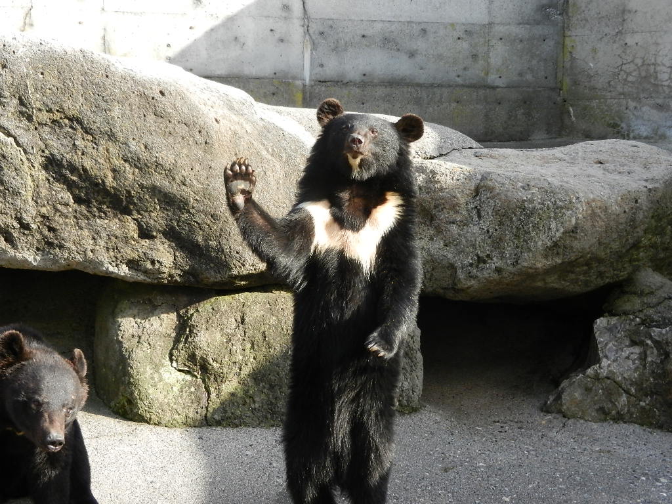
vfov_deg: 24.4
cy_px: 252
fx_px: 1165
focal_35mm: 60
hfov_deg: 32.2
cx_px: 336
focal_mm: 10.9
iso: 400
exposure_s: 1/400
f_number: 4.5
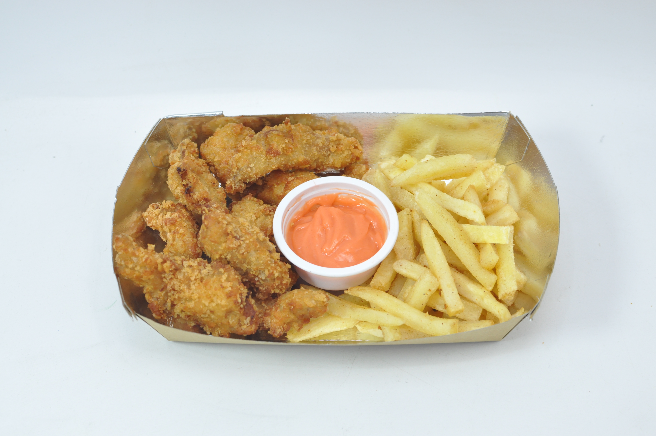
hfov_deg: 37.9
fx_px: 955
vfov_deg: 25.7
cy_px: 218
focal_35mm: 52
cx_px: 328
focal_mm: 35
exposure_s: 1/80
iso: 800
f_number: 6.3
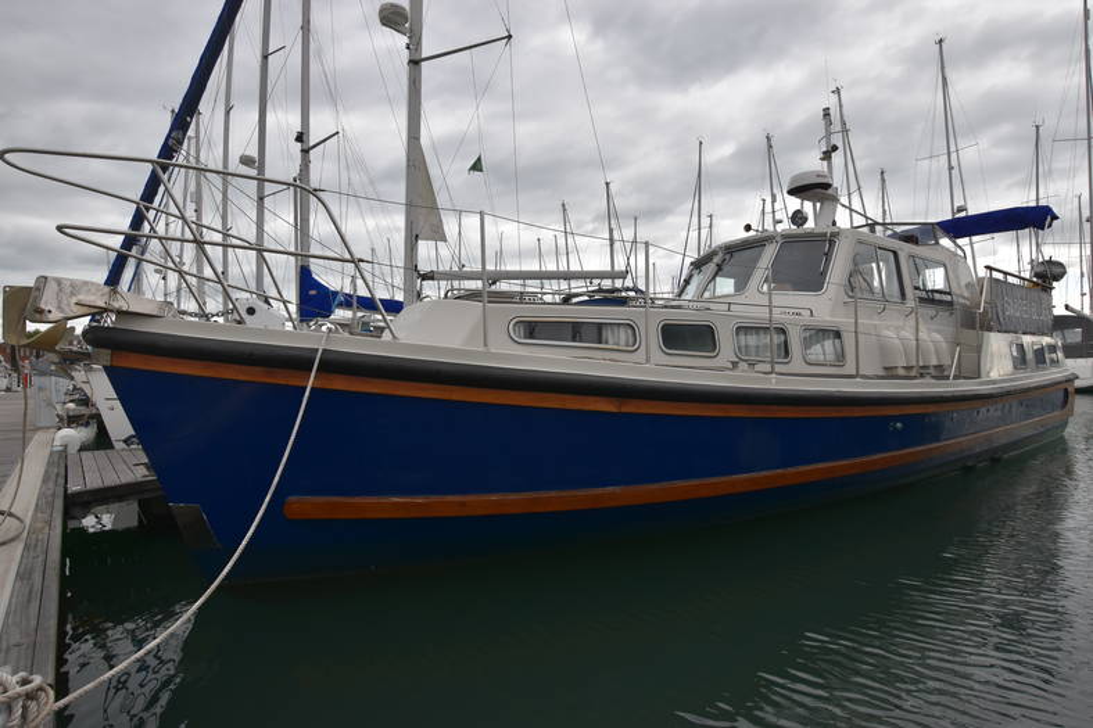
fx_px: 592
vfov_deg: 63.2
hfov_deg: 85.4
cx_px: 546
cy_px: 364
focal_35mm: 20
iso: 400
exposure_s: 1/250
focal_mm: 13
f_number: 10
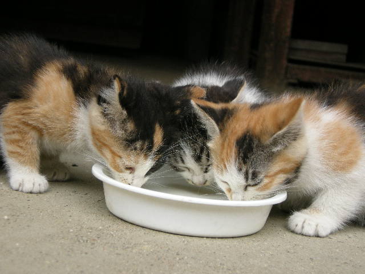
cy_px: 137
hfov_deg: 26.0
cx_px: 182
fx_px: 791
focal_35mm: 75
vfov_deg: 19.6
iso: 133
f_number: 3.9
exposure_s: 1/50.5
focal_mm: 15.7
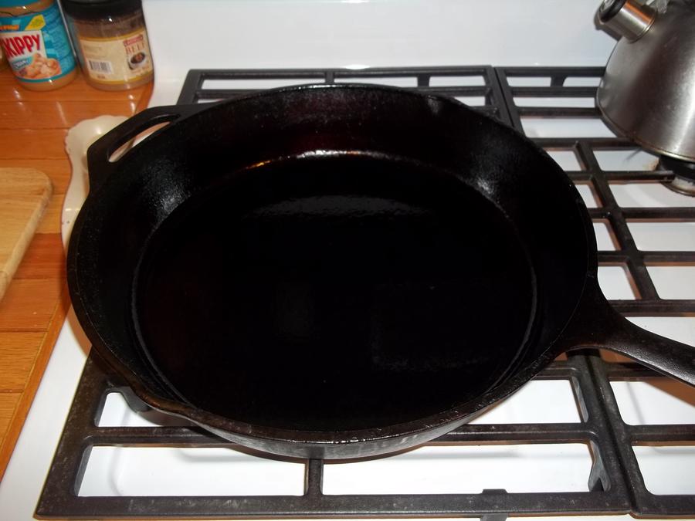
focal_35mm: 32
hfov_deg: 56.8
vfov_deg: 44.2
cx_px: 348
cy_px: 260
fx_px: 642
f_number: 2.9
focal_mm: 5.7
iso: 64
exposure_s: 1/30
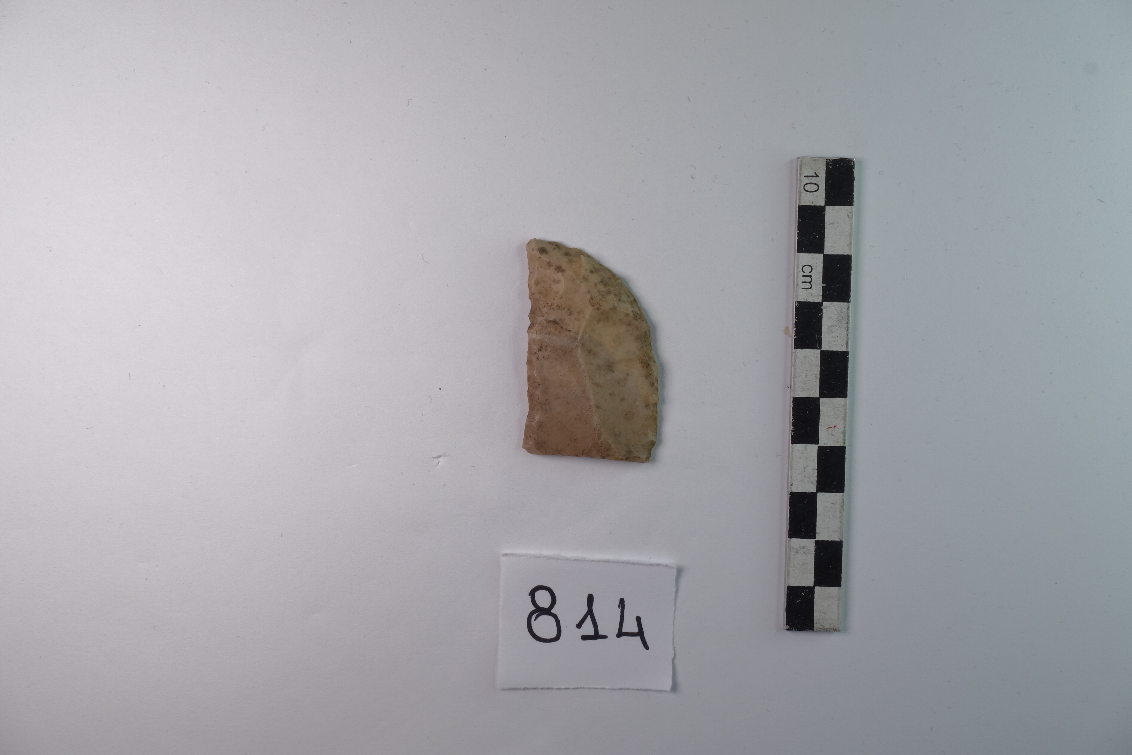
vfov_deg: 35.1
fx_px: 1195
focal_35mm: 38
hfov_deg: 50.7
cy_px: 378
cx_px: 566
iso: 125
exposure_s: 1/15
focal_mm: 14.07
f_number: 11
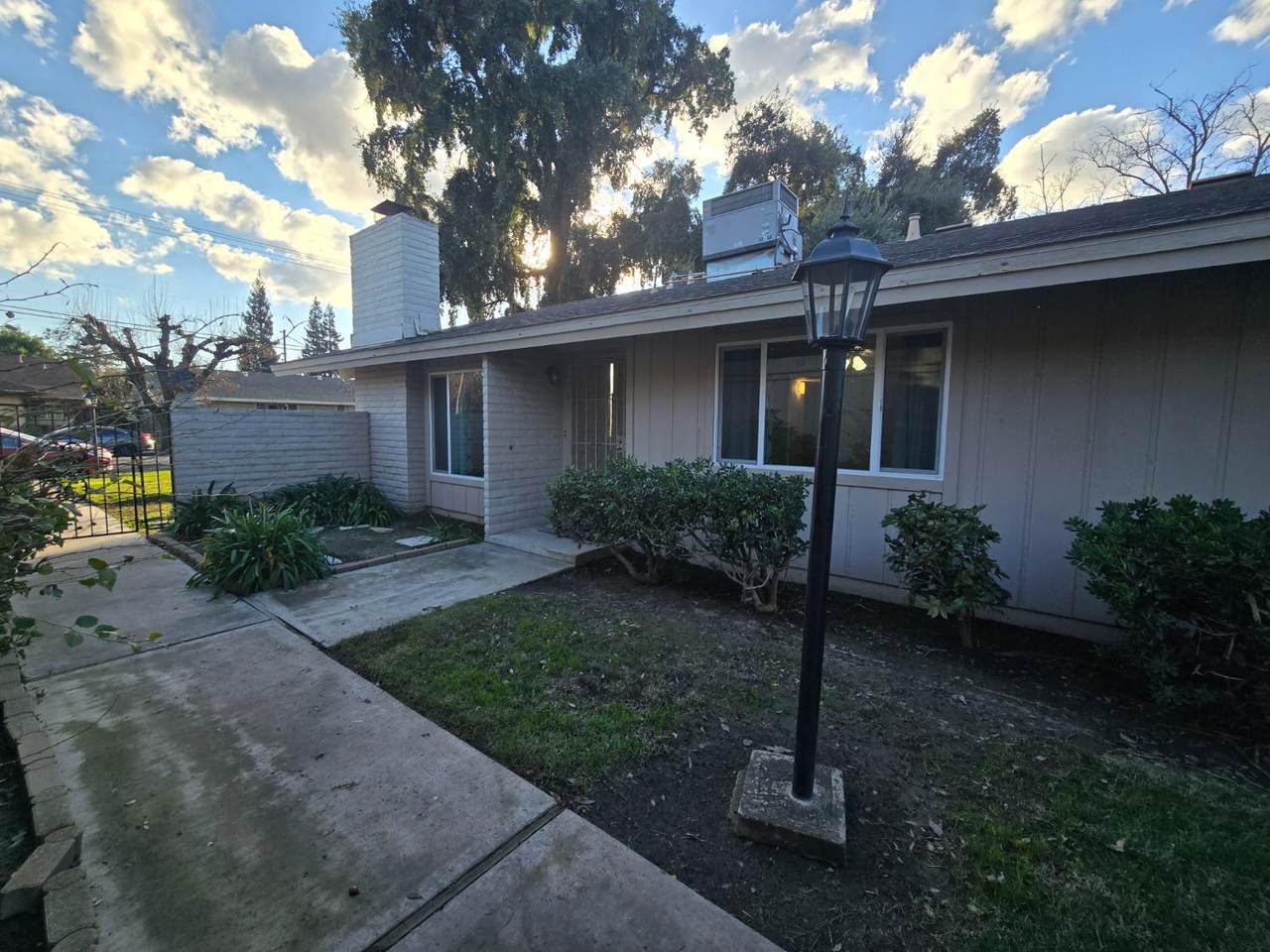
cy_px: 476
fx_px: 477
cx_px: 635
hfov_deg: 106.2
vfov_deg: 89.9
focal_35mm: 13
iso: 50
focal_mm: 2.2
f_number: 2.2
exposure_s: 1/582
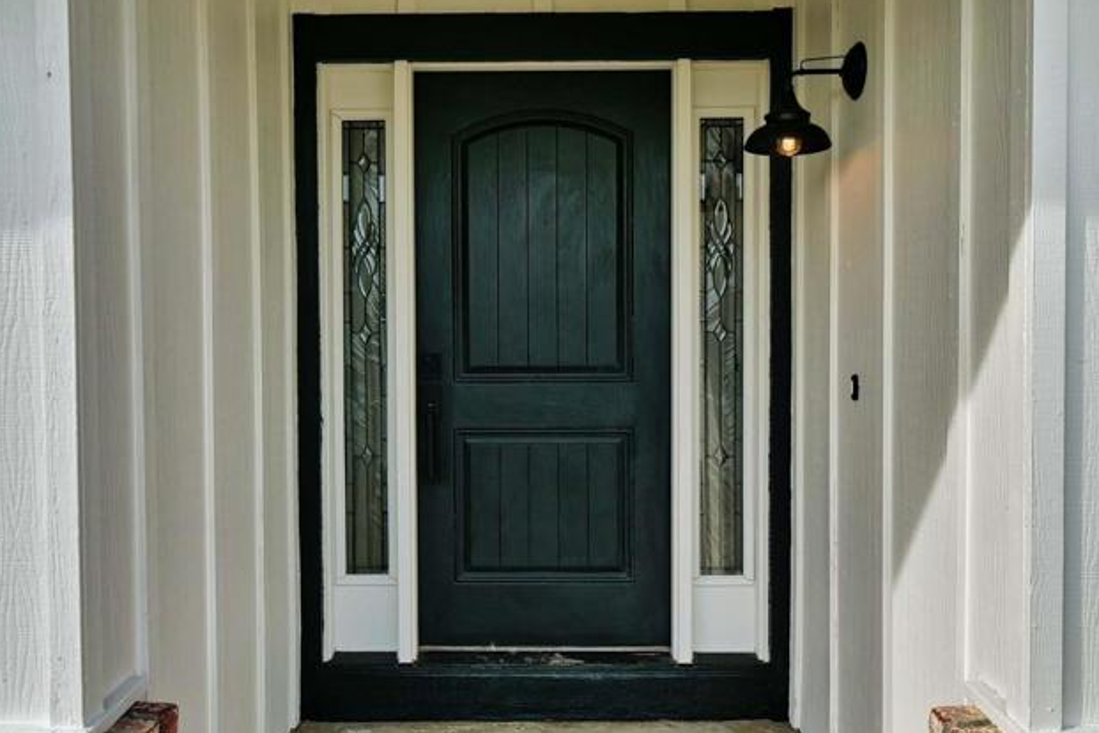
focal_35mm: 30
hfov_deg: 61.9
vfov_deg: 43.6
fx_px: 916
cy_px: 358
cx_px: 542
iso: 125
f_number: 4
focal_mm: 14
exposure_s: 1/800
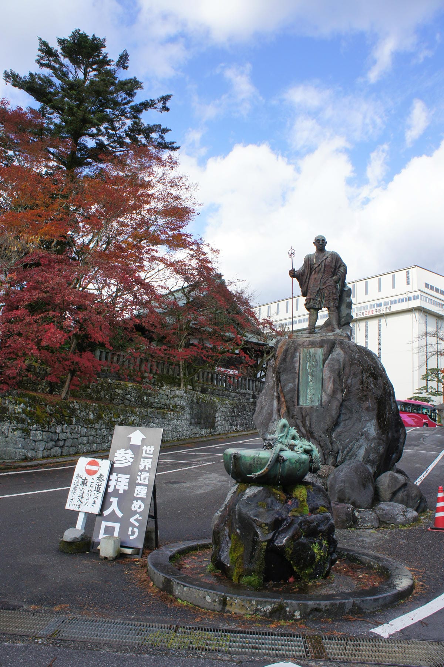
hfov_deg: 47.9
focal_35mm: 27
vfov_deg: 67.4
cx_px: 222
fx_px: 500
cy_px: 334
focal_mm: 18
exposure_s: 1/250
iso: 200
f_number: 8
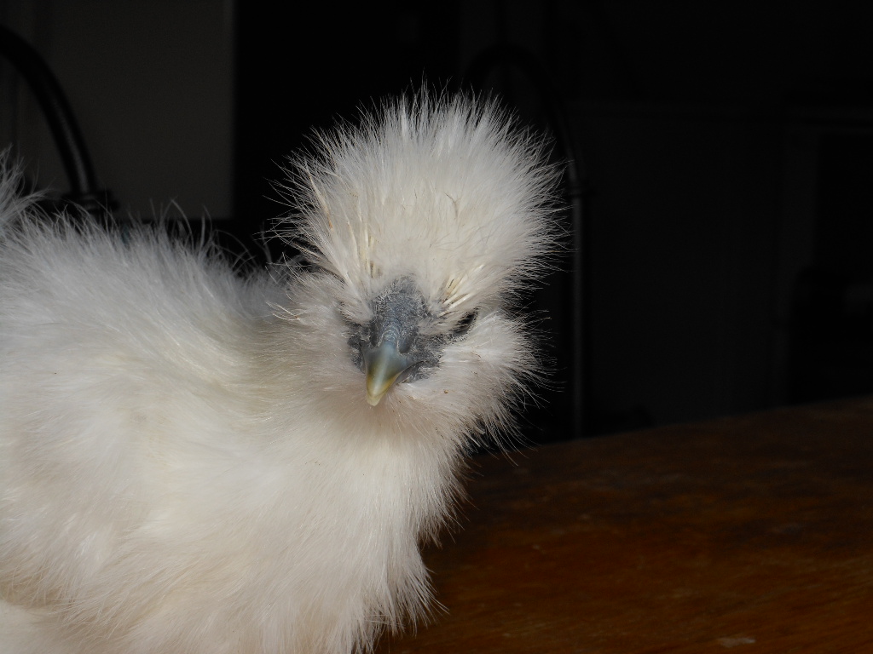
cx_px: 436
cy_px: 327
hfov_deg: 26.3
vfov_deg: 19.9
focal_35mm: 74
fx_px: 1866
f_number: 5.2
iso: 80
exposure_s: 1/60
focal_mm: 13.2
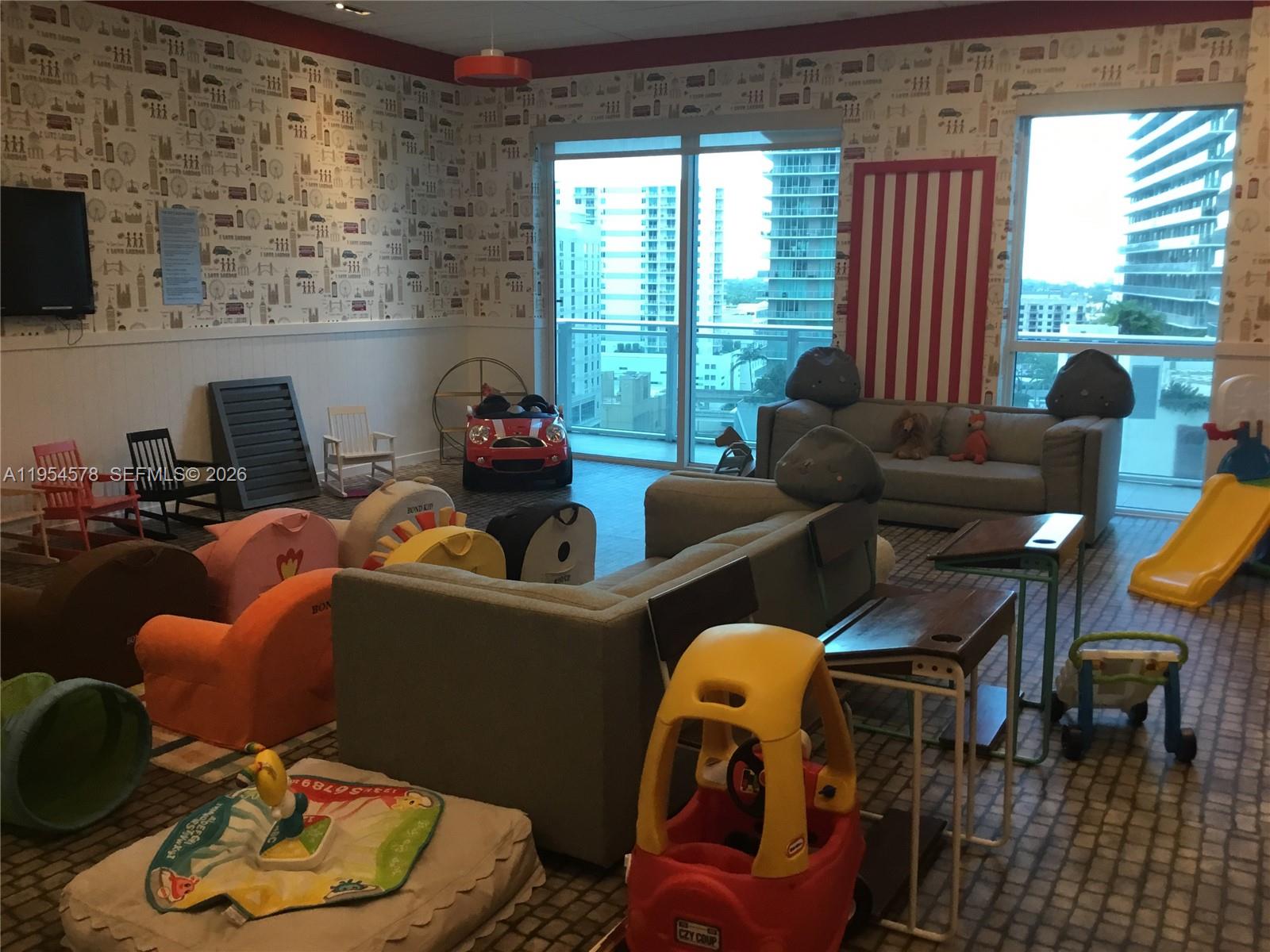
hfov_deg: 58.4
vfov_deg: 45.4
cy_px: 476
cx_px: 635
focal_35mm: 31
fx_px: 1137
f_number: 2.4
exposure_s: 1/30
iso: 32
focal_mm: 3.3
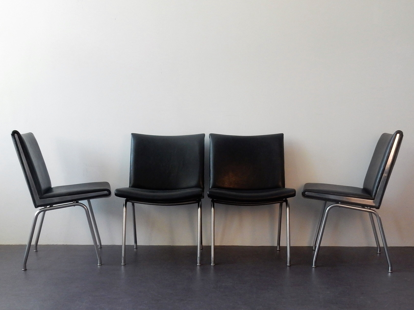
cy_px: 155
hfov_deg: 69.4
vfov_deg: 54.9
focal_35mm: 25
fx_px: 299
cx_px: 207
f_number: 3.7
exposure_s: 1/30
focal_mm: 4.5
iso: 360
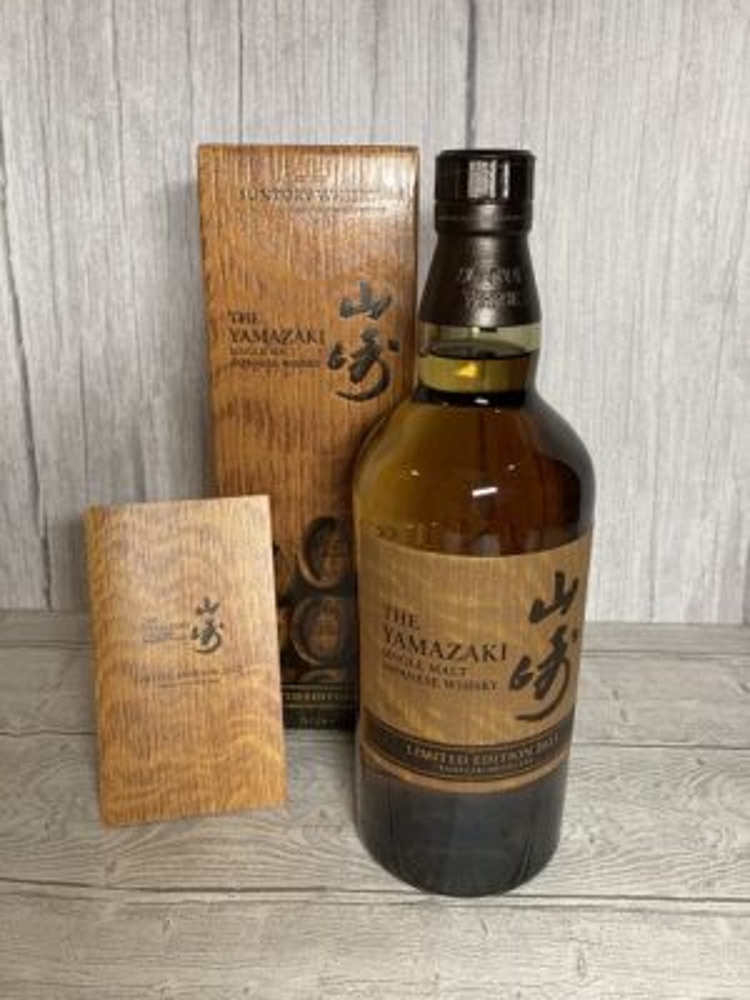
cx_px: 375
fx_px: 809
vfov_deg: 63.4
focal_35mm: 28
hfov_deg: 49.7
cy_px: 500
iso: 125
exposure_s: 1/60
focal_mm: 3.99
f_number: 1.8
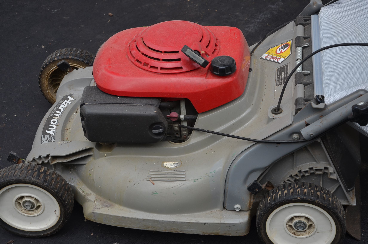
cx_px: 184
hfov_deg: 27.0
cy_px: 122
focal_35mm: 75
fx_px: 765
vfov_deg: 18.1
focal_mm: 50
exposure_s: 1/125
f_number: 5.6
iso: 200
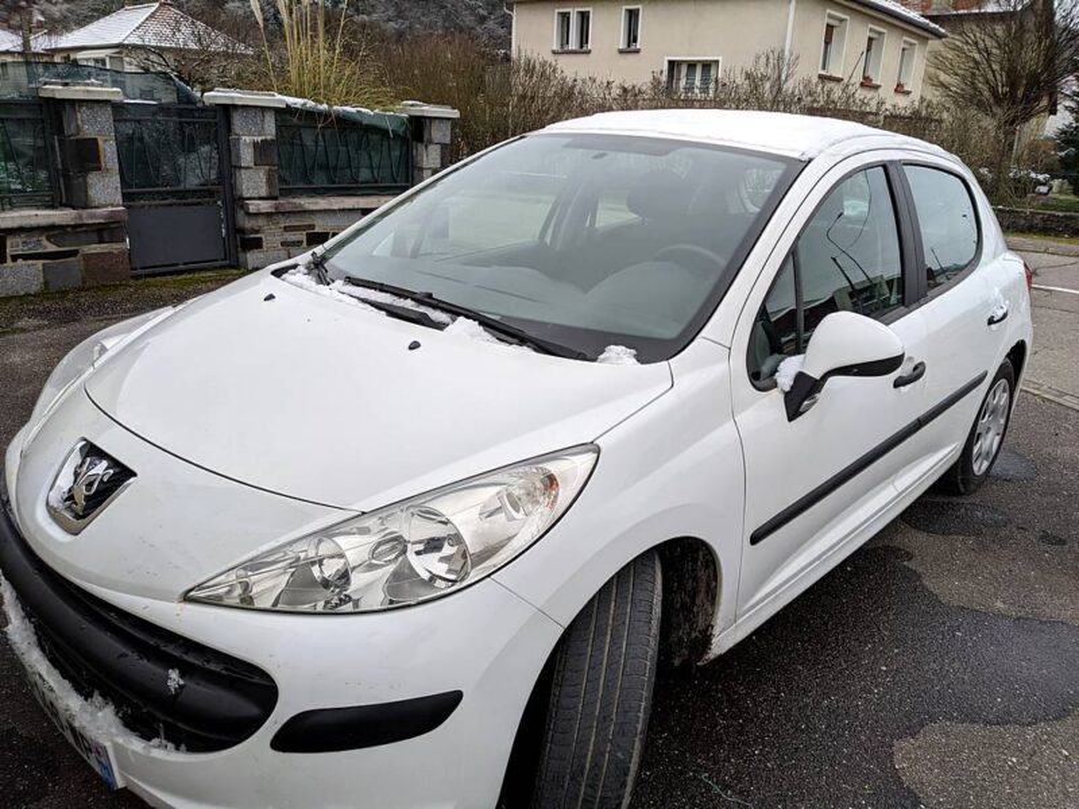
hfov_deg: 65.3
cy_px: 404
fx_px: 842
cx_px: 540
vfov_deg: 51.4
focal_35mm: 27
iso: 106
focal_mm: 4.38
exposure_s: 1/255
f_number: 1.73
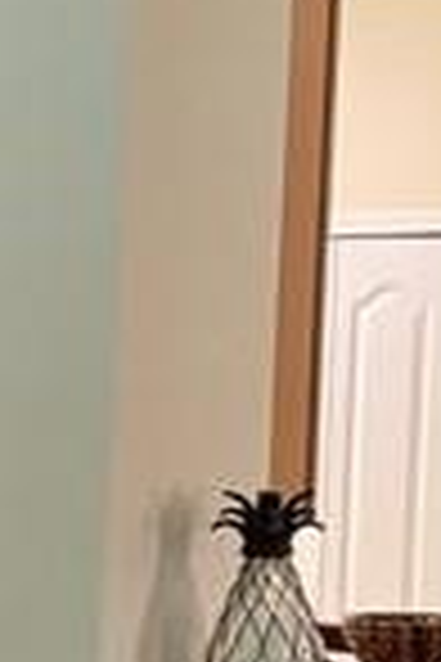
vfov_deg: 10.8
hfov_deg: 6.7
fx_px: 3473
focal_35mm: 189
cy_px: 689
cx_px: -796
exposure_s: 1/60
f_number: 1.8
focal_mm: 4.25
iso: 160
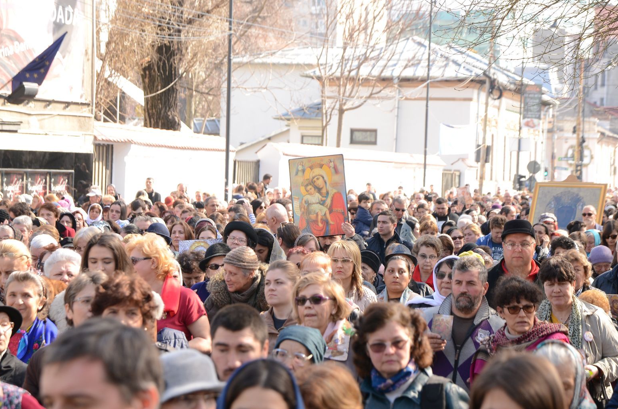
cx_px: 323
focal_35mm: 111
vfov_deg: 12.3
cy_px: 215
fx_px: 1902
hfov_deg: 18.5
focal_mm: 70
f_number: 4.5
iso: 250
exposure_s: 1/200
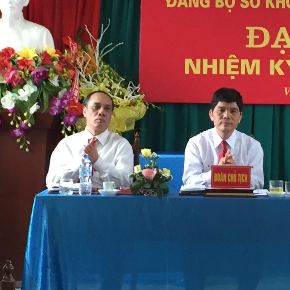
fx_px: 1033
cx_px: 245
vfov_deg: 15.9
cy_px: 81
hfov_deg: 15.8
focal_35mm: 109
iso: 100
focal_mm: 4.15
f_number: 2.2
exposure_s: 1/30
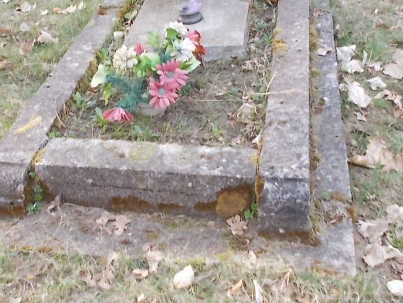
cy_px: 63
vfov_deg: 27.0
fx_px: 617
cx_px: 160
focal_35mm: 53
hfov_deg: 36.0
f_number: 3.2
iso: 80
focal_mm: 4.6
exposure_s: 1/80
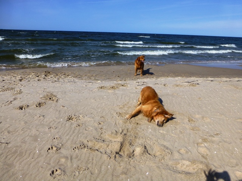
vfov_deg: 56.8
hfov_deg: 71.6
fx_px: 168
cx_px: 121
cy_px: 90
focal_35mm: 24
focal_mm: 4.3
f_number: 4
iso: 100
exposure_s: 1/1600
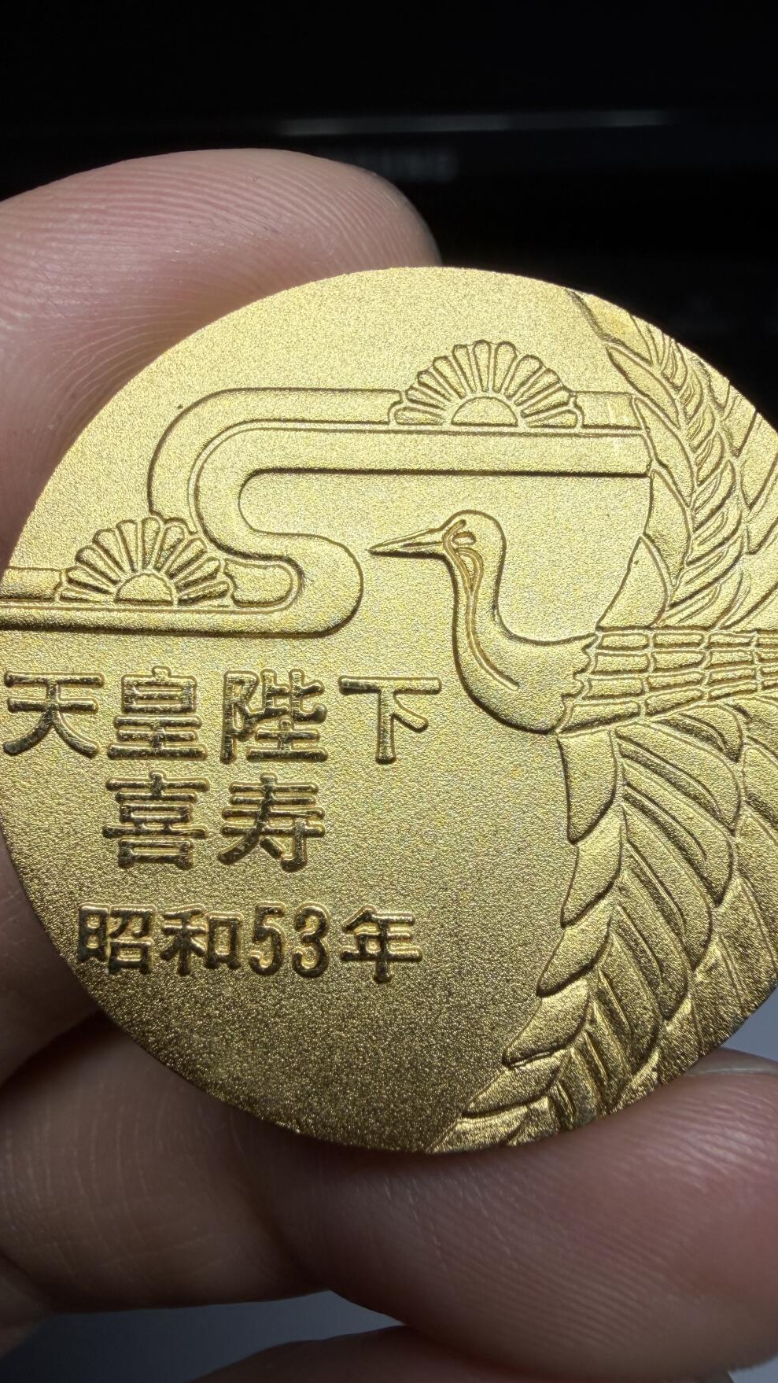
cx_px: 387
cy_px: 695
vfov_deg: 66.1
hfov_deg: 40.2
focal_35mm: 29
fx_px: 1063
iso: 50
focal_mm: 2.22
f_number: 2.2
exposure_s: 1/507
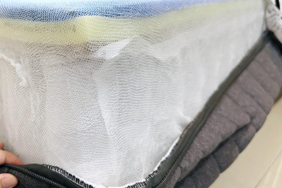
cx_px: 99
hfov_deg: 56.3
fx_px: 258
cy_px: 81
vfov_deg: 39.9
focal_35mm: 33
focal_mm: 6.86
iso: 160
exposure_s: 1/120
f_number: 1.78
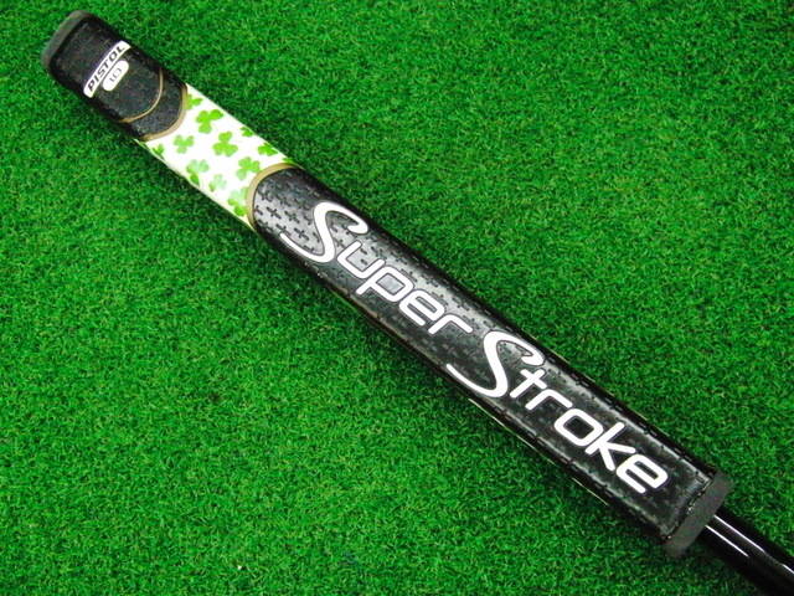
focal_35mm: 37
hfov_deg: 50.1
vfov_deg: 38.7
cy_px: 298
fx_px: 849
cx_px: 397
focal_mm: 6.42
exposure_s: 1/320
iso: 3200
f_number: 3.6
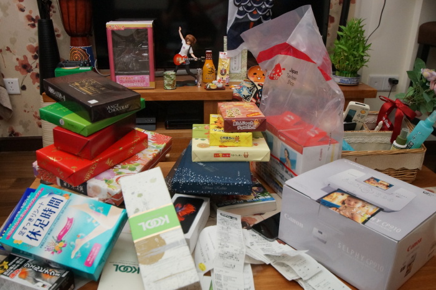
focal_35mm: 30
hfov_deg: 62.0
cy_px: 145
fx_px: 363
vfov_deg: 43.5
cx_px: 218
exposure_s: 1/160
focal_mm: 20
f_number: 4.5
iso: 1600
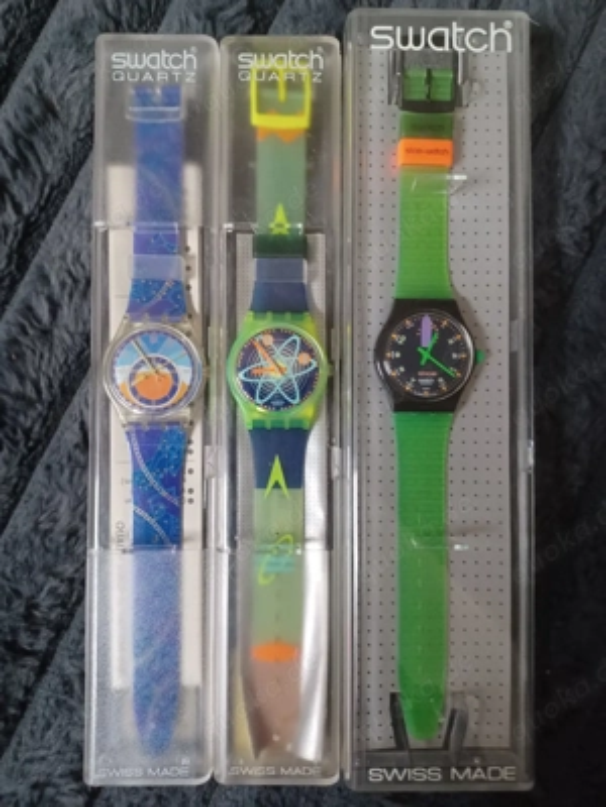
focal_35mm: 25
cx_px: 303
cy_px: 404
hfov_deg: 54.9
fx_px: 584
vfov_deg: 69.4
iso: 640
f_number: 1.8
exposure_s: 1/25
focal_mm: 4.6
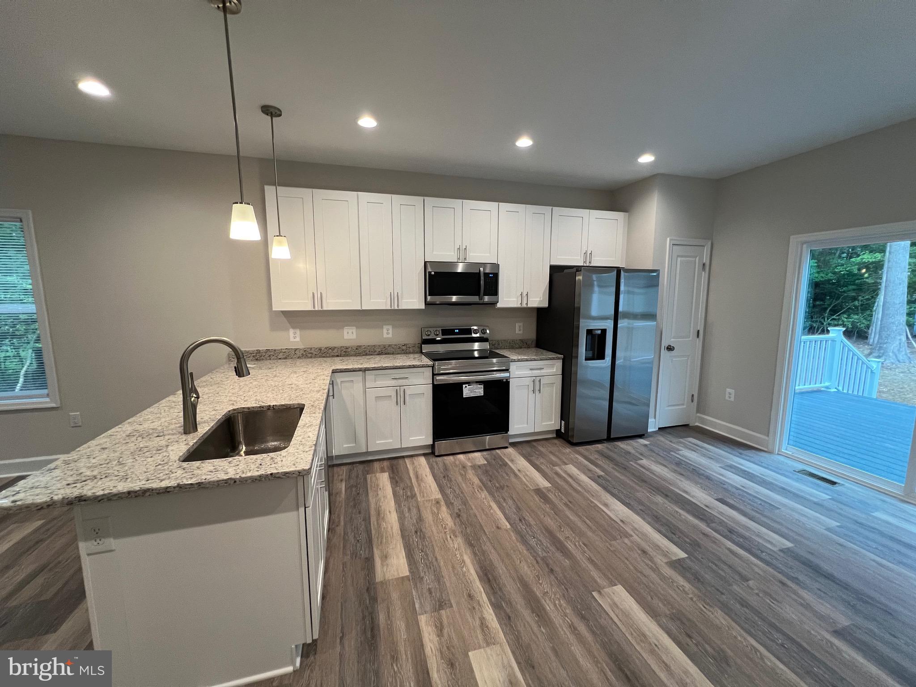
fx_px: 344
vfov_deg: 89.9
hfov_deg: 106.2
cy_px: 344
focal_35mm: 13
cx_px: 458
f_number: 1.8
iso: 250
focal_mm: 1.57
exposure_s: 1/120
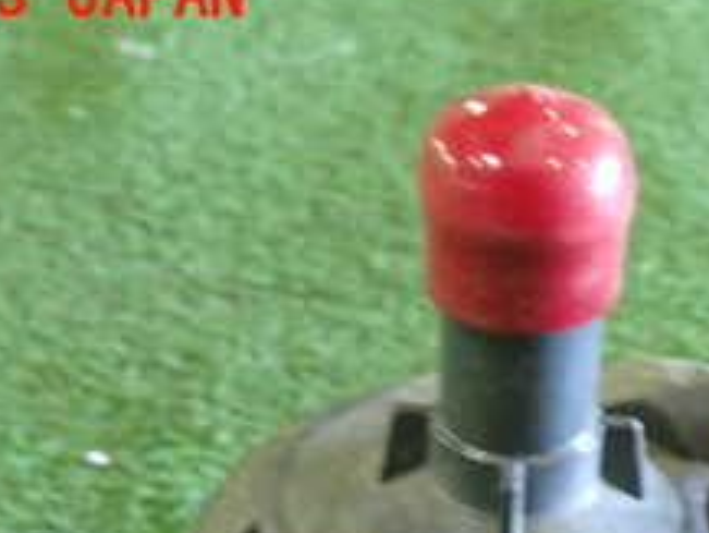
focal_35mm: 83
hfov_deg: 23.0
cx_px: 631
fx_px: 1701
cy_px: 690
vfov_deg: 16.8
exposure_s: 1/30
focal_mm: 5.4
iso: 640
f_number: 2.3
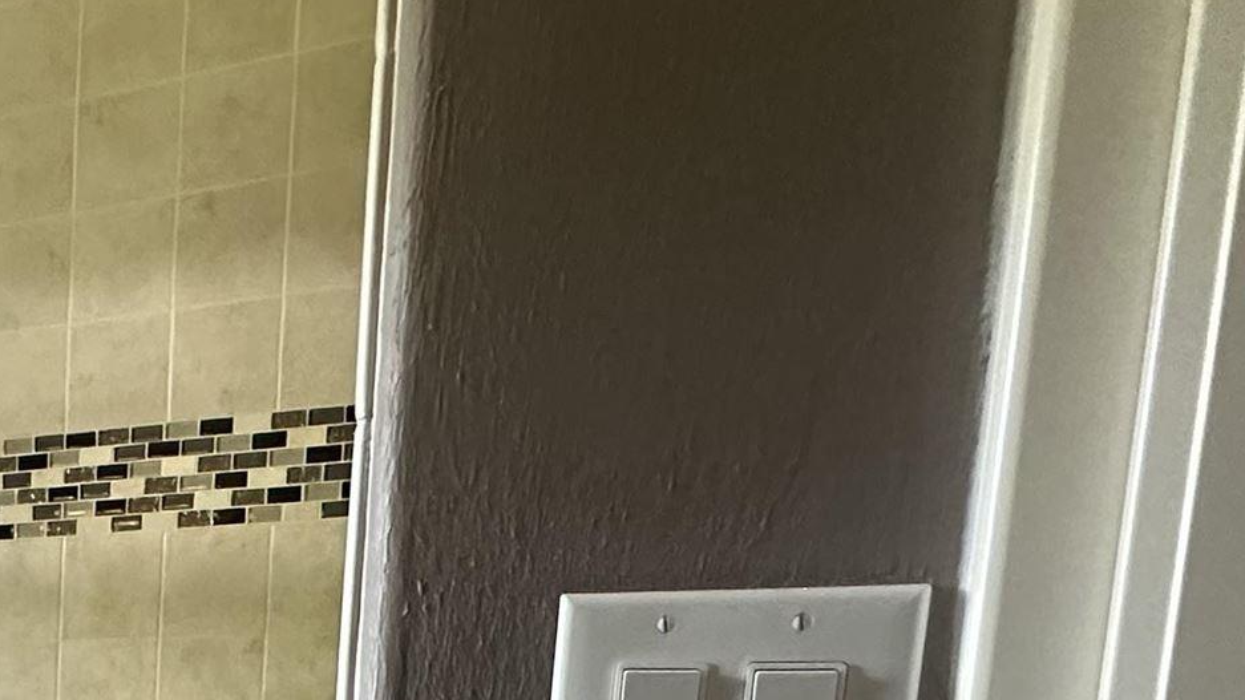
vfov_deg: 21.0
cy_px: 987
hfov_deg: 33.0
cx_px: -284
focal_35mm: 50
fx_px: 1651
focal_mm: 2.22
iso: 500
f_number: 2.2
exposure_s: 1/60
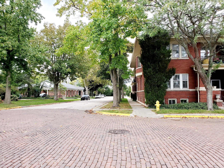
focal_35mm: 26
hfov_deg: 67.3
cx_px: 112
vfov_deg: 53.1
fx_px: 168
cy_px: 84
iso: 50
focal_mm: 4.3
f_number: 2.4
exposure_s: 1/182
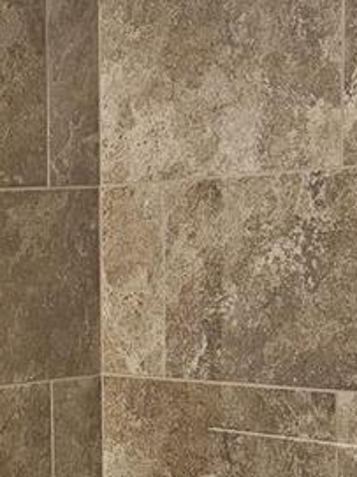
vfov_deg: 19.0
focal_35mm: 102
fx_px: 1404
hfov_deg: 13.5
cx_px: -209
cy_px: 405
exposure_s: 1/120
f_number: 1.8
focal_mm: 5.4
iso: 800
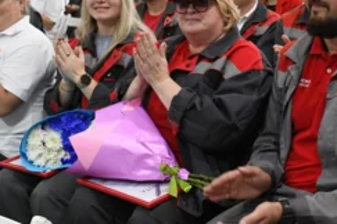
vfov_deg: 18.3
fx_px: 693
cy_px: 57
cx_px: 193
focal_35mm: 74
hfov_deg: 27.3
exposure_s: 1/160
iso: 2000
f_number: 5.6
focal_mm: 30
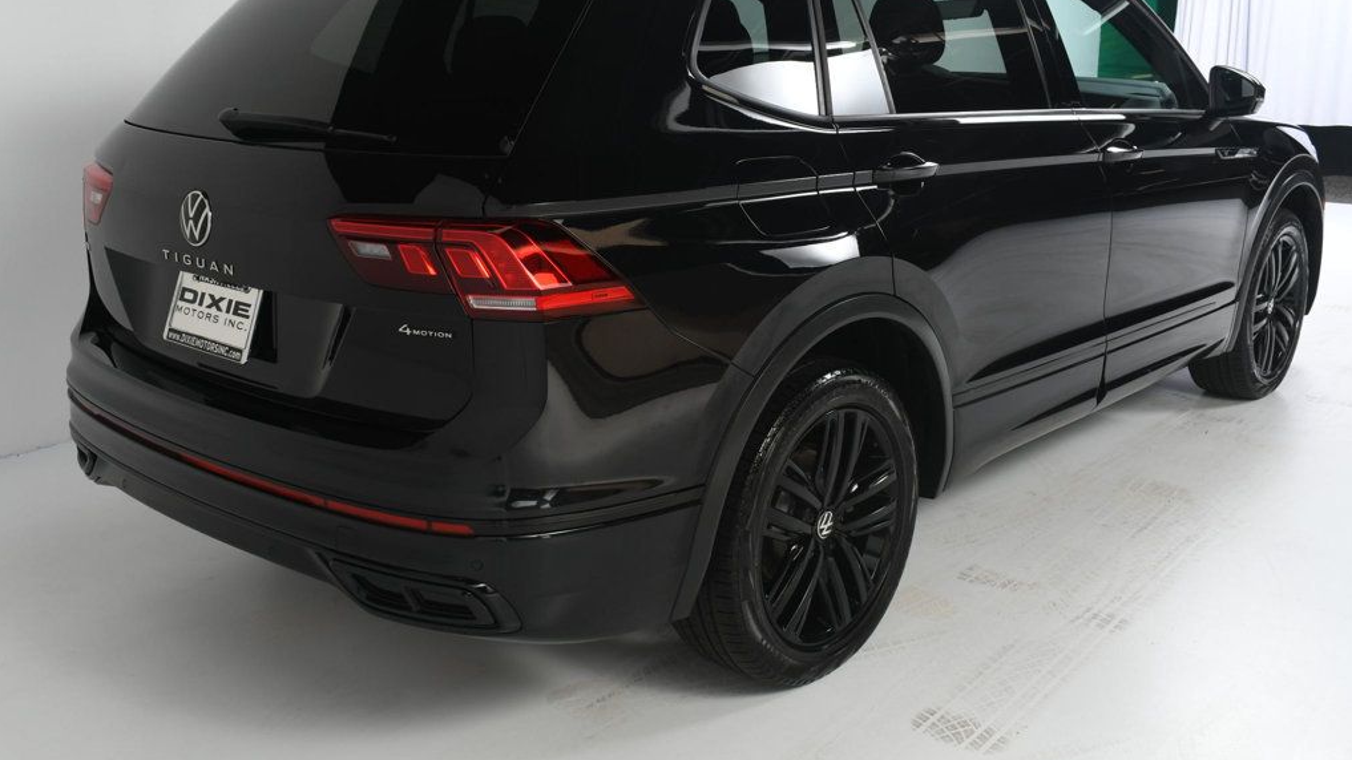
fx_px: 1362
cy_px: 313
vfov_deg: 31.1
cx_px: 677
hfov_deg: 52.8
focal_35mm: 38
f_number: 9
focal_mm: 18
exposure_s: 1/160
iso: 100
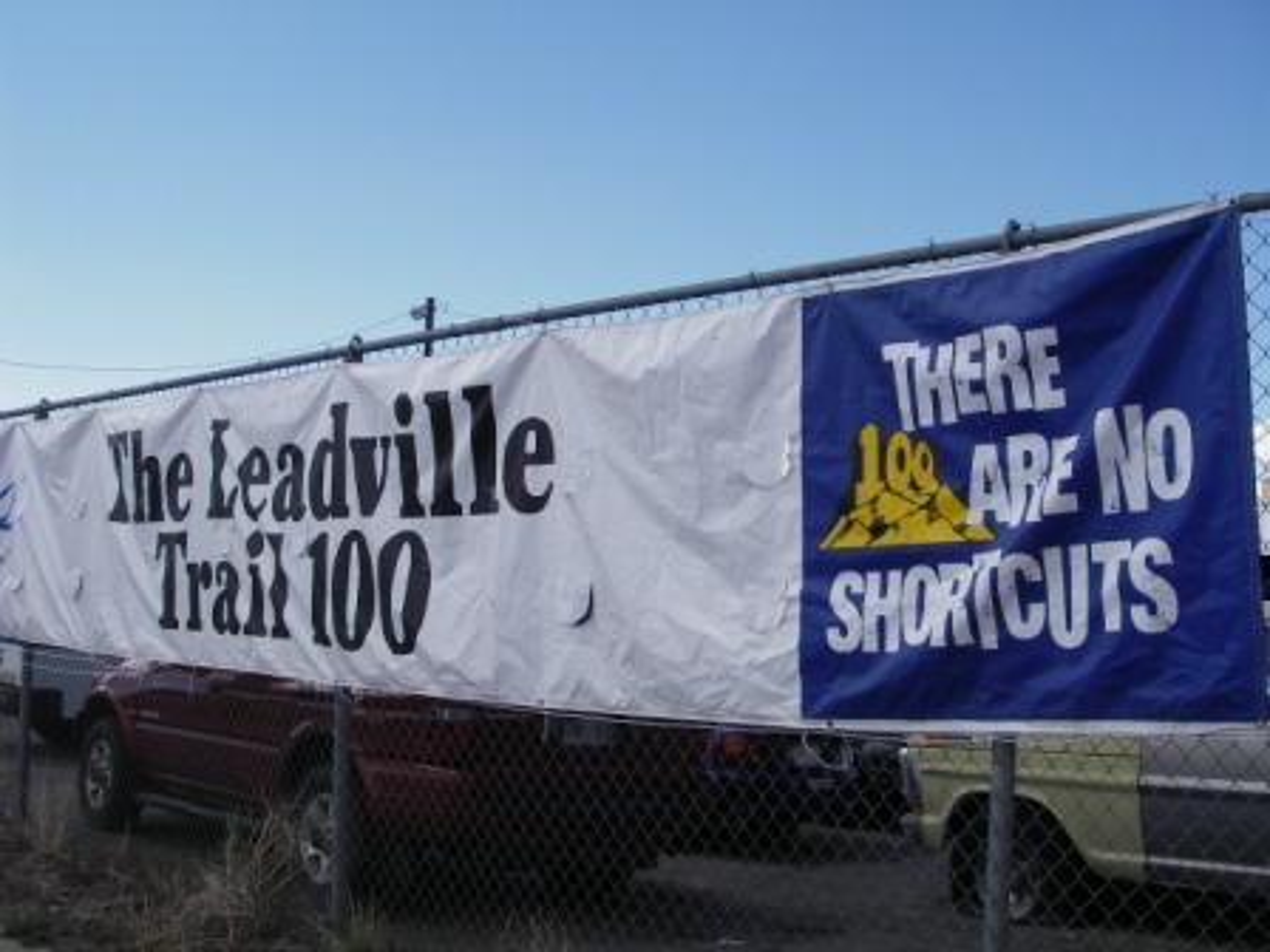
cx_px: 635
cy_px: 476
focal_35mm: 38
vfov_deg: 37.7
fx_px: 1394
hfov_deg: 49.0
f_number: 6.6
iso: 50
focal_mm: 6.3
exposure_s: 1/160
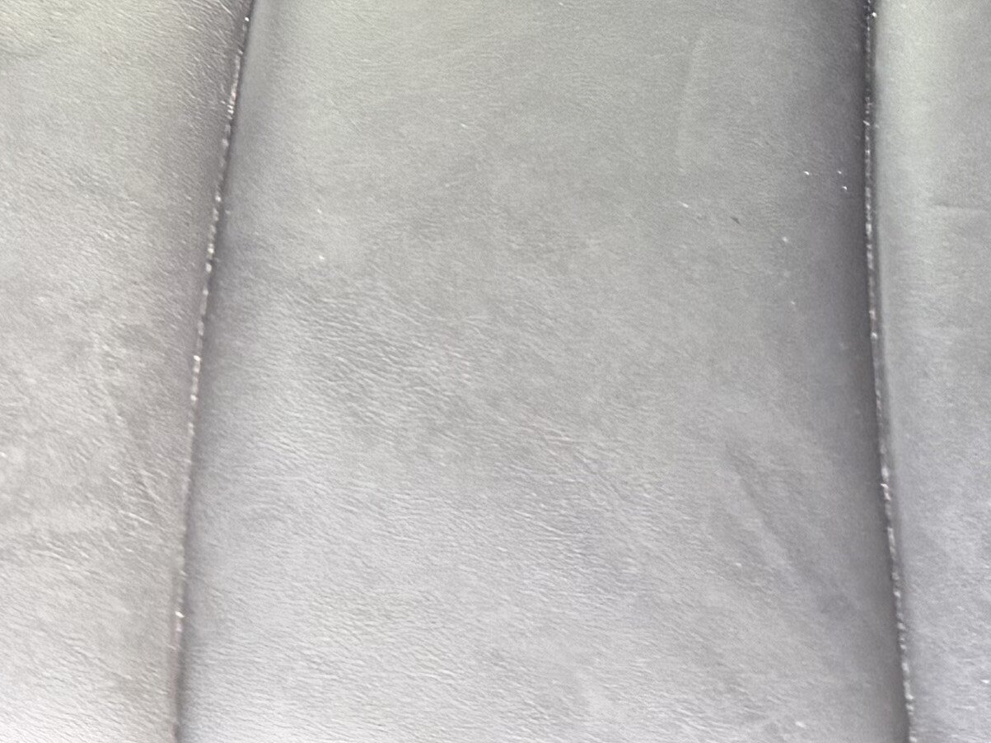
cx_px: 158
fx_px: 3263
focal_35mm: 114
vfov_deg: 11.4
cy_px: -858
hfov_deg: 17.1
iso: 400
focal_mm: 6.76
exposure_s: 1/60
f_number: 1.78
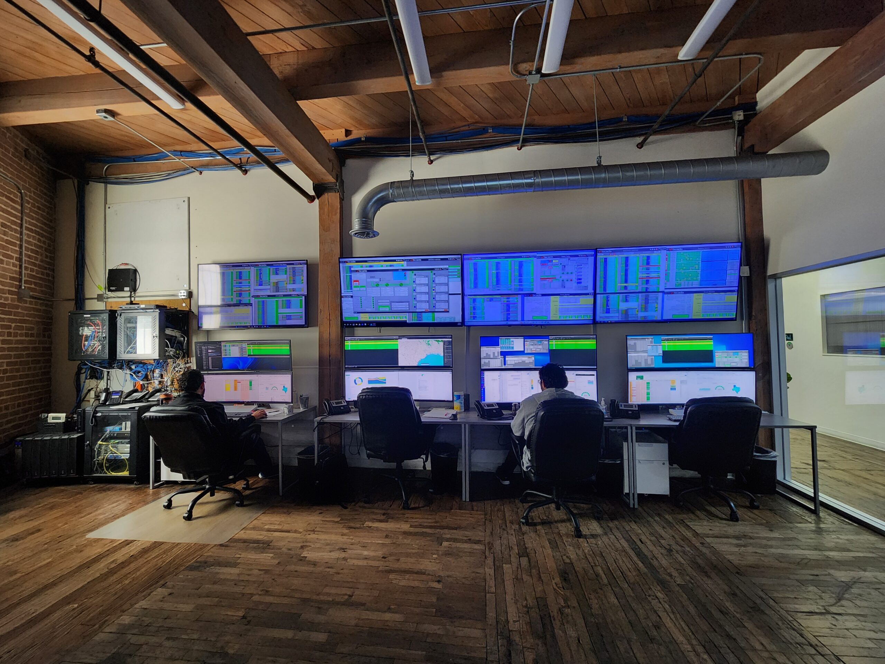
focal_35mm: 13
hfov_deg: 106.2
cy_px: 332
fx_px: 332
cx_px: 442
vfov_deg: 89.9
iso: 320
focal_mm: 2.2
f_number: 2.2
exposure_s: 1/50
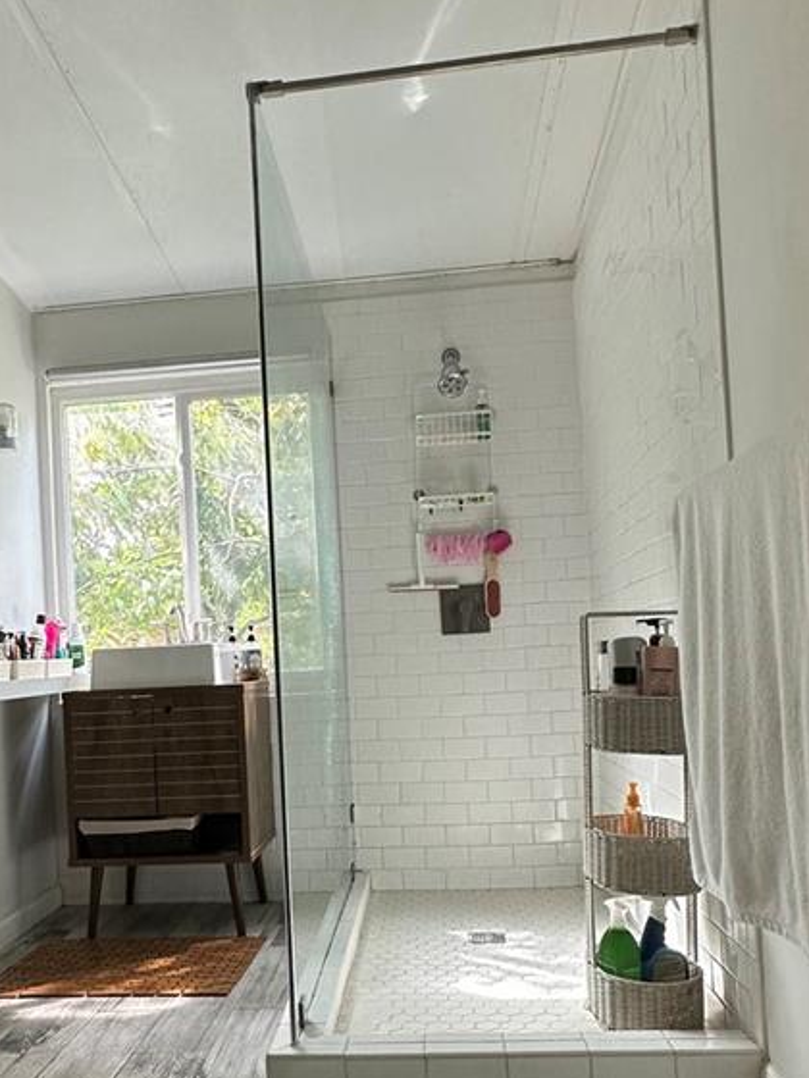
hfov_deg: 46.6
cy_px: 643
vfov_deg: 59.5
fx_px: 935
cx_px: 327
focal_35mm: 30
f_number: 2.2
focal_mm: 2.22
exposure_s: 1/99
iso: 160
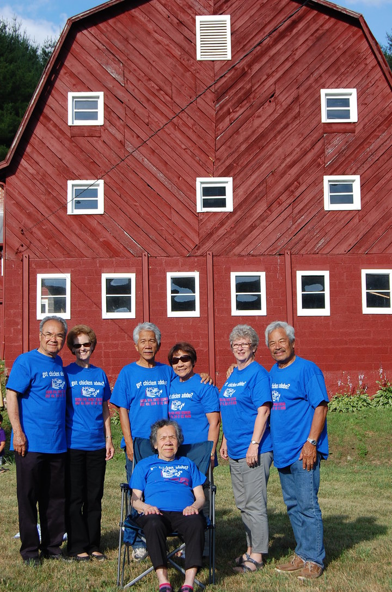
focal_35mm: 57
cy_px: 296
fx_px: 935
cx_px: 196
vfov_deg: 35.1
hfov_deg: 23.7
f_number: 9
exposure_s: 1/320
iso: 200
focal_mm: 38
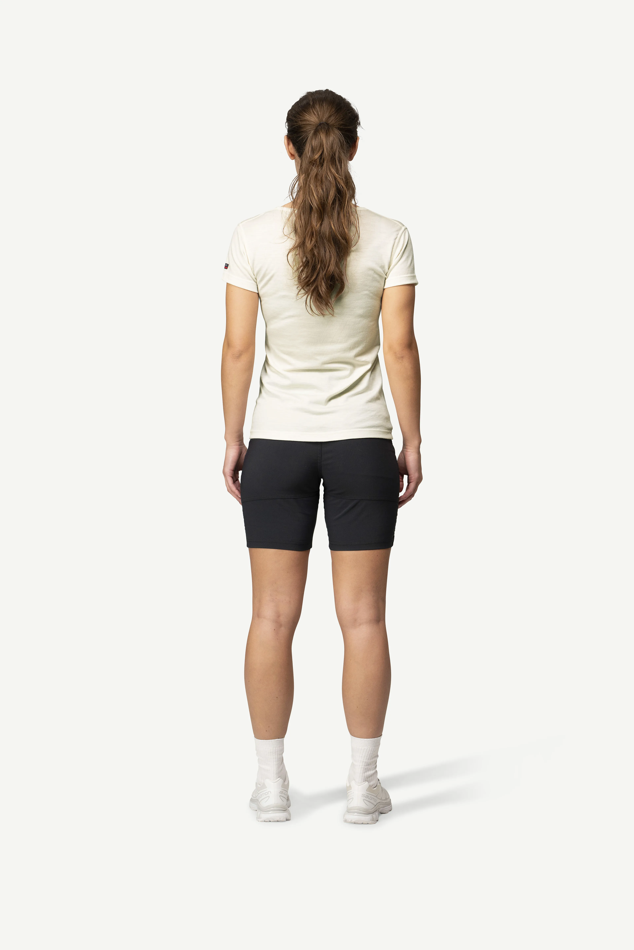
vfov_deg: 28.8
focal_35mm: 70
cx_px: 317
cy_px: 475
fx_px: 1849
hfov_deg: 19.5
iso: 500
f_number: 5
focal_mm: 70
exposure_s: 1/80
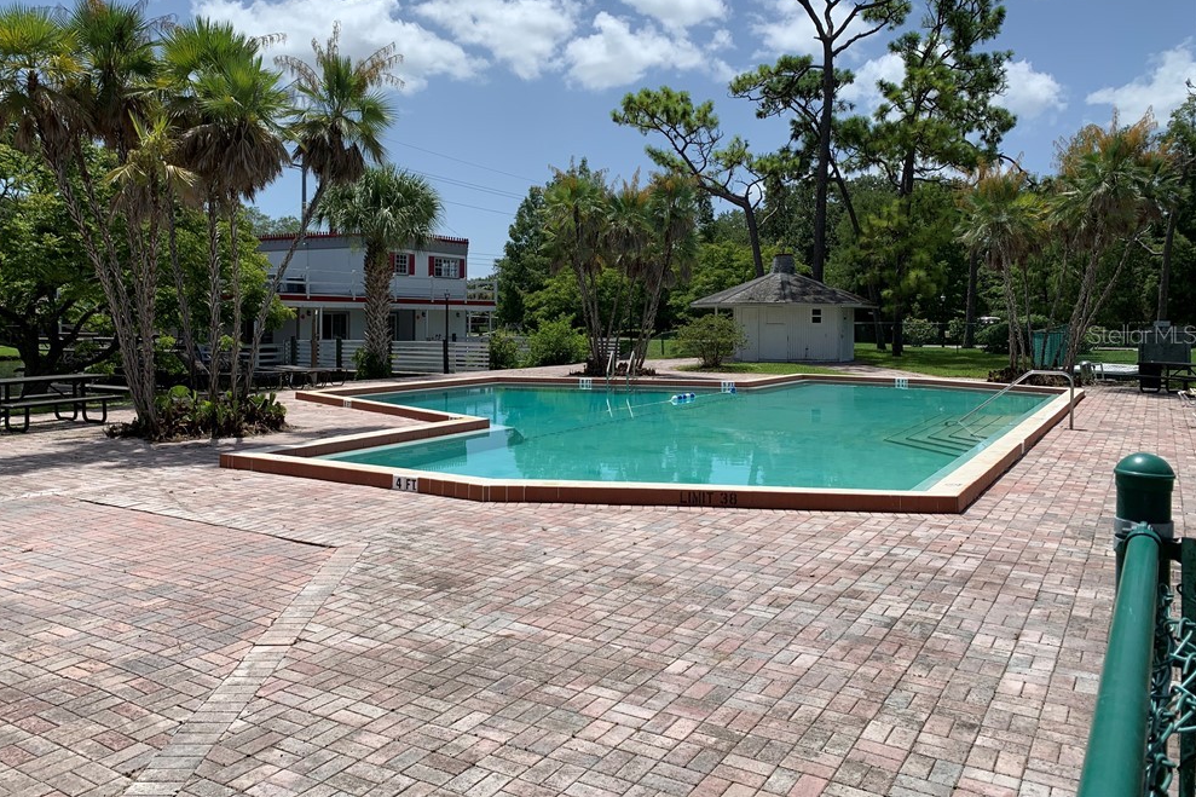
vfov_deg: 46.2
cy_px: 334
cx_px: 583
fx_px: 930
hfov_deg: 65.5
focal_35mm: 28
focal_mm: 4.25
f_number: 1.8
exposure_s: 1/3521
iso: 25
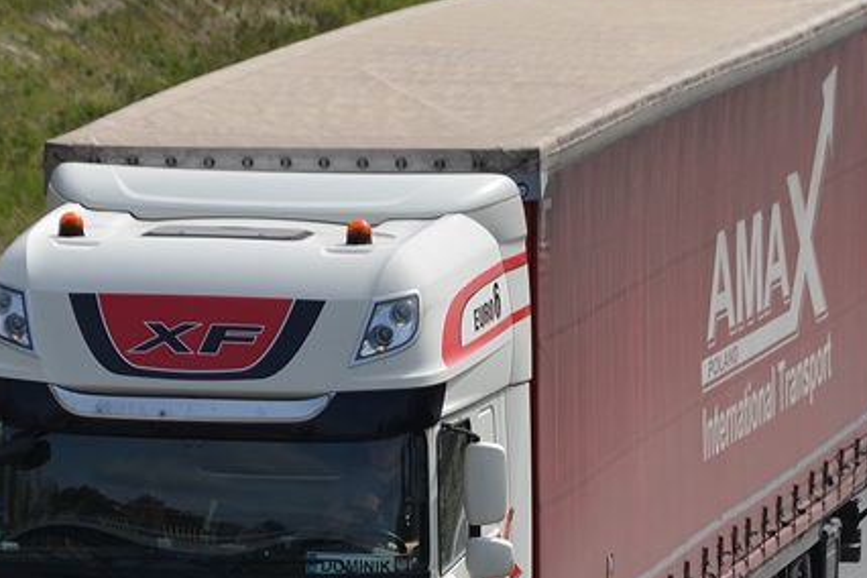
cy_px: 486
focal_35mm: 296
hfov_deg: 7.0
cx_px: 438
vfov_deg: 4.6
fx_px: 7127
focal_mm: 105
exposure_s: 1/800
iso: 125
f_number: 5.6
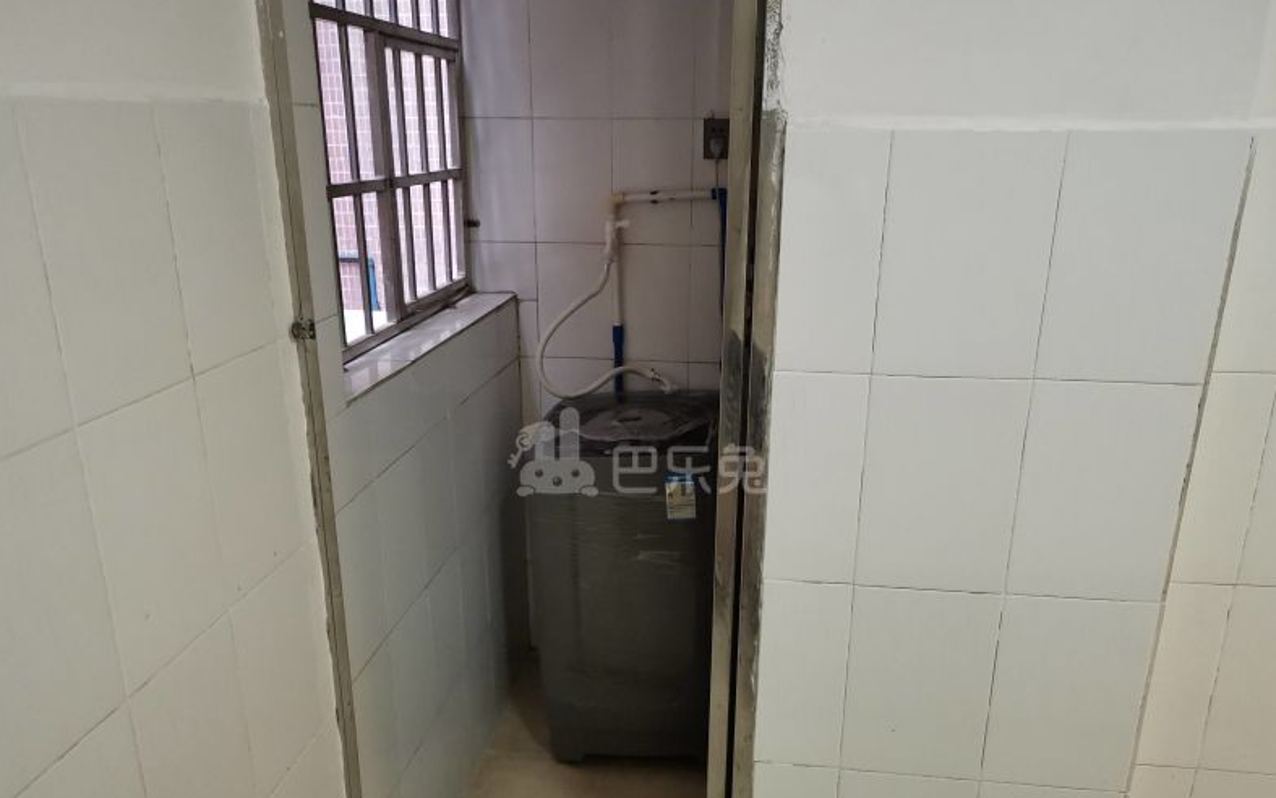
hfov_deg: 66.5
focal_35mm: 28
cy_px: 453
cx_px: 637
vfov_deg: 44.4
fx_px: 974
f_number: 1.8
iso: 500
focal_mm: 4.75
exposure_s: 1/50
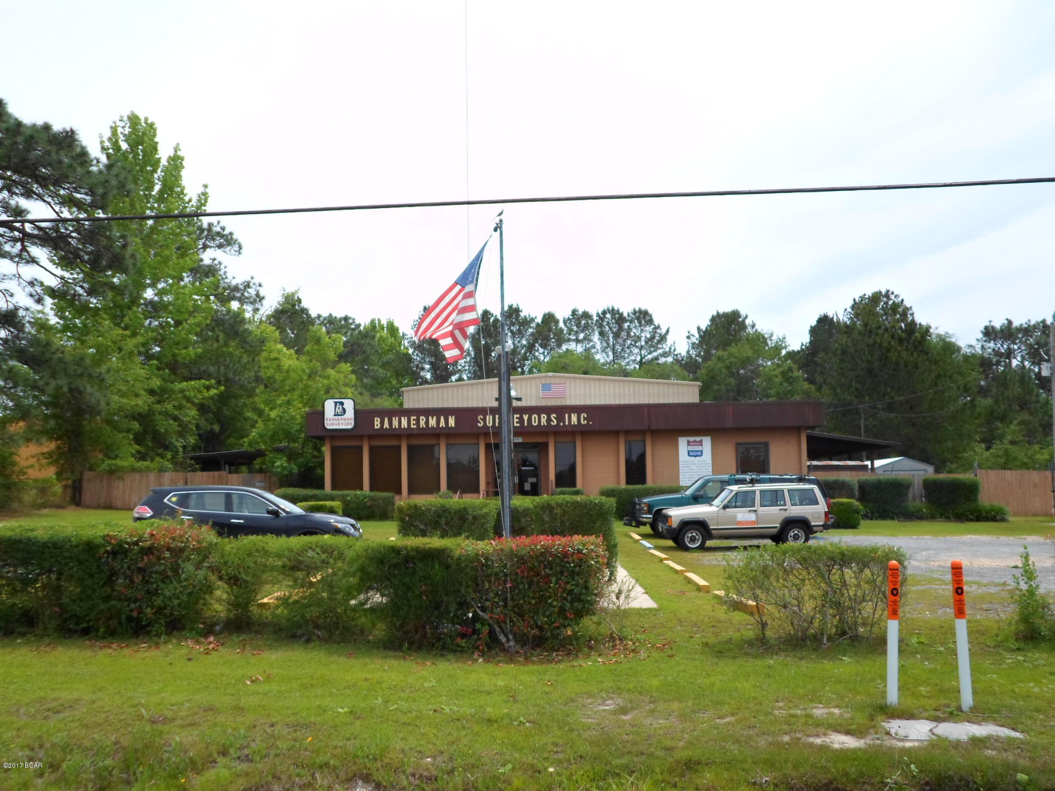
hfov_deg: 51.4
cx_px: 528
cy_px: 396
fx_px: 1097
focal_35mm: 36
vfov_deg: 39.7
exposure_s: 1/1000
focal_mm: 6.5
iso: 80
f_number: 3
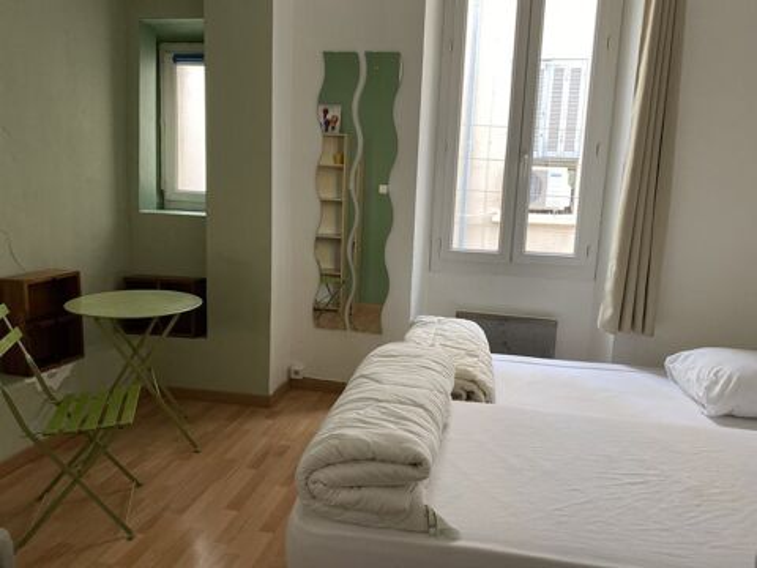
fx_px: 569
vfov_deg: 53.1
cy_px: 284
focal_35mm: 26
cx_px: 378
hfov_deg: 67.3
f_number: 1.8
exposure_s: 1/60
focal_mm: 4.25
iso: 250
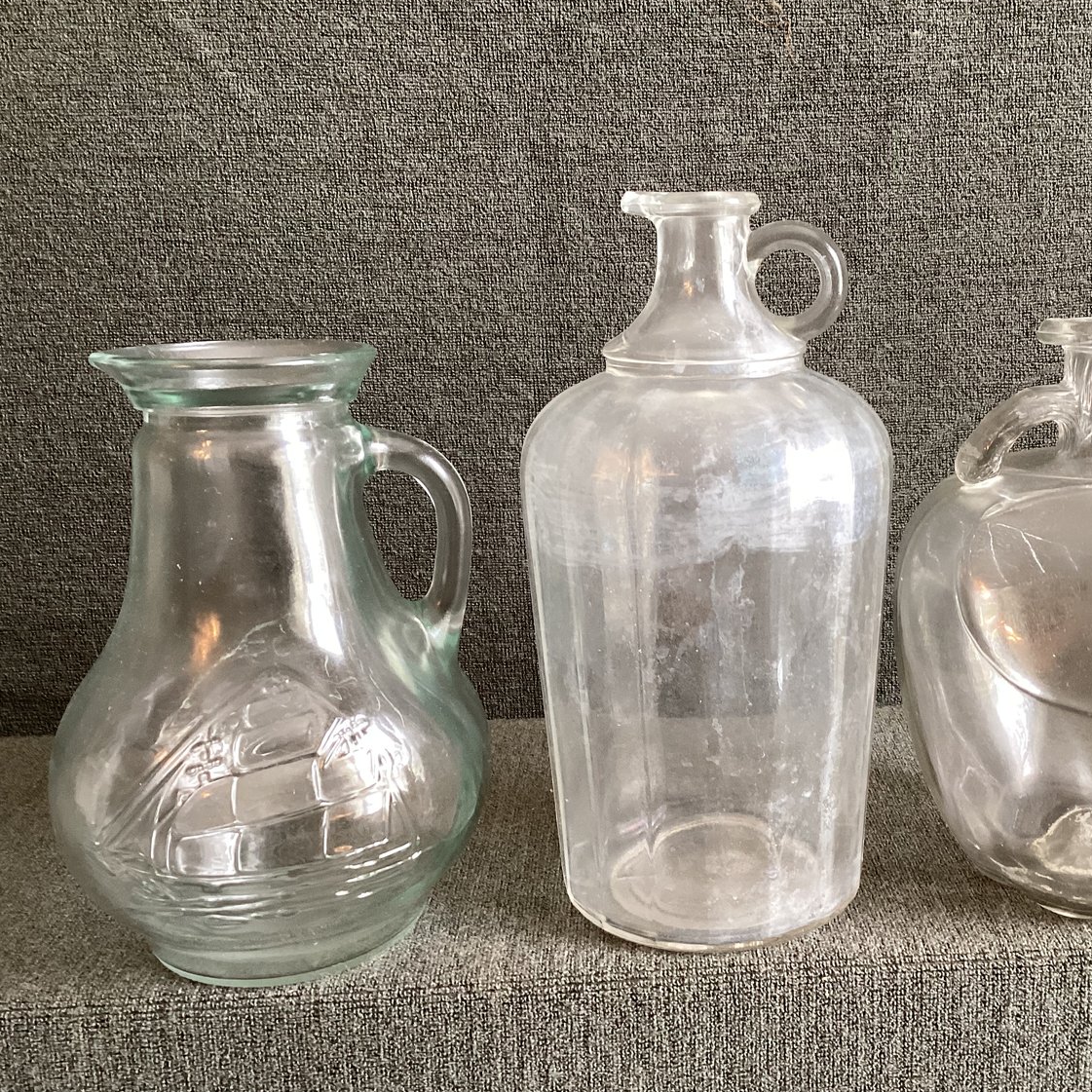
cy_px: 542
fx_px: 1321
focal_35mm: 37
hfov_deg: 44.4
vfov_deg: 44.9
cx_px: 705
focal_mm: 3.3
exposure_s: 1/50
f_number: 2.4
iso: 125
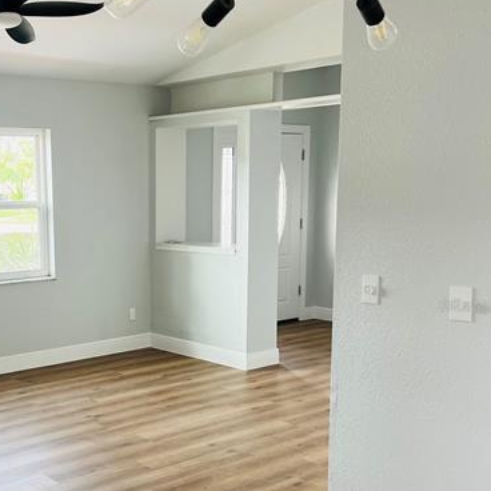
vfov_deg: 35.2
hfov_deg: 34.5
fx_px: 770
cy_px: 306
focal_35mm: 48
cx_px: 115
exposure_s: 1/65
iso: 125
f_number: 1.5
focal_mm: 5.7
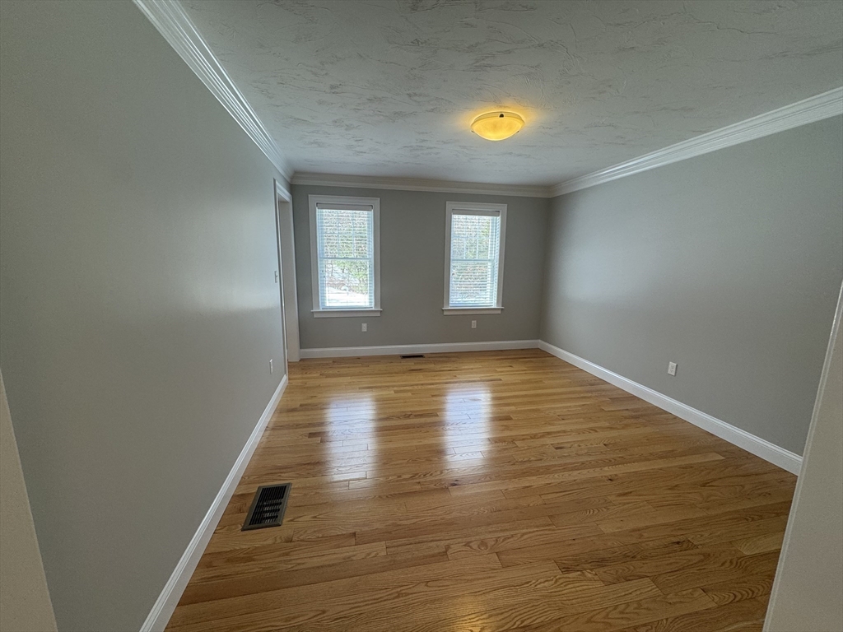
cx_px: 422
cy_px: 316
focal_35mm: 14
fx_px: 341
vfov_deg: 85.7
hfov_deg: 102.1
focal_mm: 2.22
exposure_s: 1/120
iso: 80
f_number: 2.2
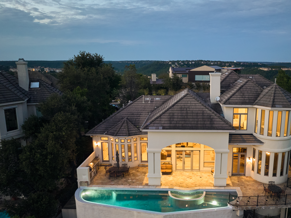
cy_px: 114
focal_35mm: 30
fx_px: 252
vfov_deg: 46.7
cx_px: 180
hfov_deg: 59.3
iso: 610
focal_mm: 12.29
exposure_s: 1/10
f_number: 2.8
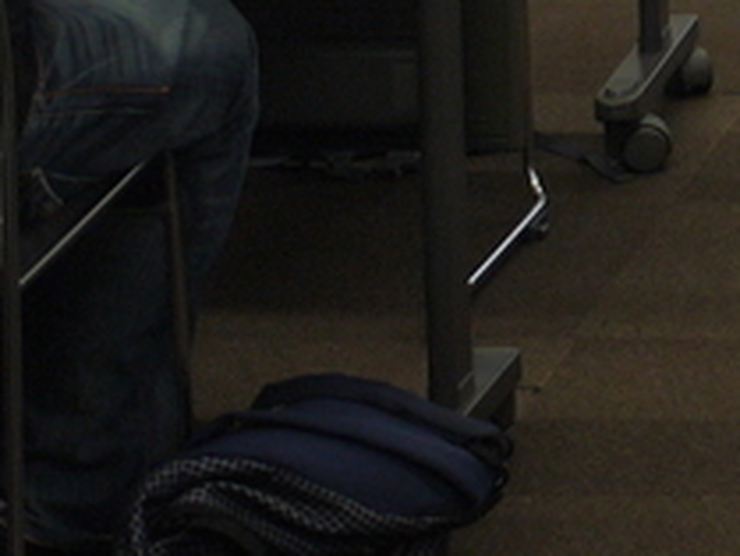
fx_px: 4920
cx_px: 1799
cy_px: -574
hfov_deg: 7.9
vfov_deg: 6.3
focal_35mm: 230
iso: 200
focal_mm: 20
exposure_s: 1/60
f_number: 4.5
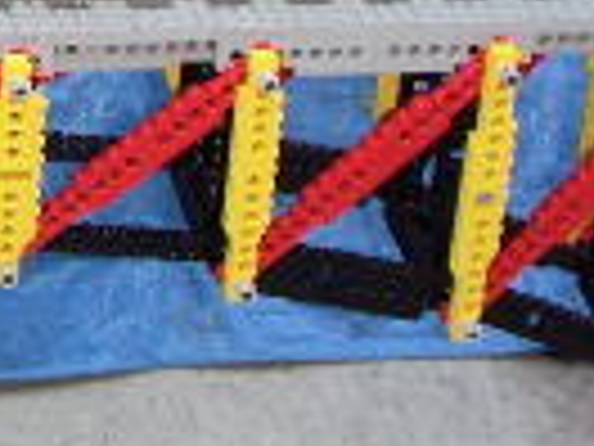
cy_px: -275
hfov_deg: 12.3
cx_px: -396
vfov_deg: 9.5
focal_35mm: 150
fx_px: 2574
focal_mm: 6
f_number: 2.8
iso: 160
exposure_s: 1/50
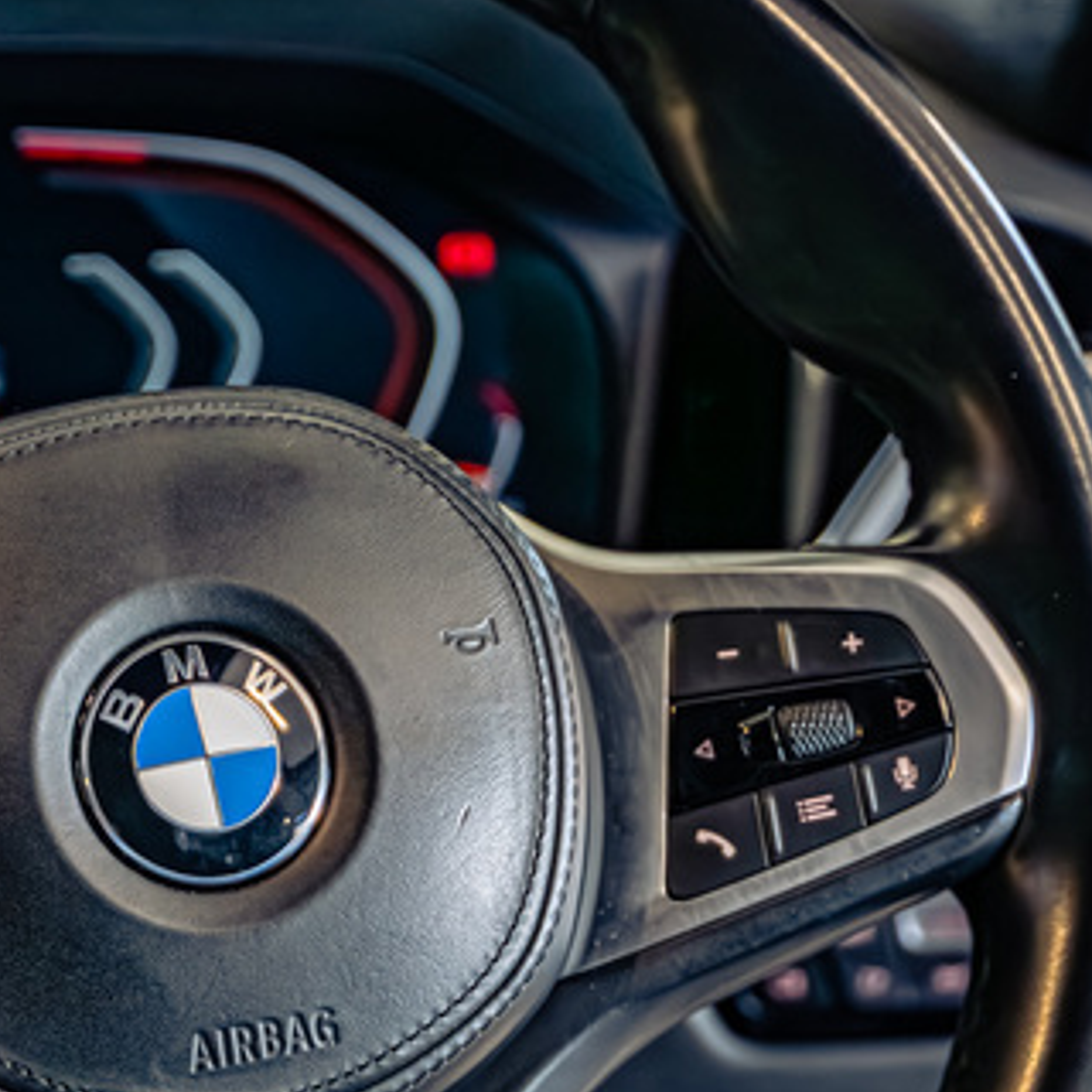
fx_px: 5139
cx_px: 196
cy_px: 768
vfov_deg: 12.1
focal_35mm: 144
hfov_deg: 12.1
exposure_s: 1/100
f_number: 2.8
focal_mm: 53
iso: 320
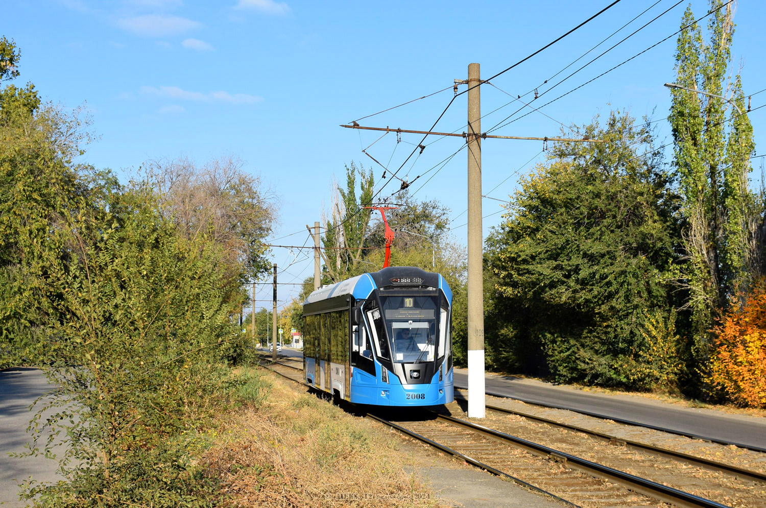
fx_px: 1020
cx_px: 383
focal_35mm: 48
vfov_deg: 28.0
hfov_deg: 41.2
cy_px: 254
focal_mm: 32
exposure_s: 1/500
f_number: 8
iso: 200
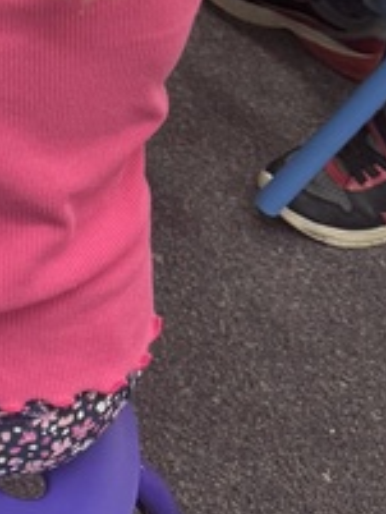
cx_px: -547
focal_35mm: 122
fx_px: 1812
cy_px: -422
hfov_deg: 10.4
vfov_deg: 14.2
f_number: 1.78
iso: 125
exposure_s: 1/60
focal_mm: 6.76
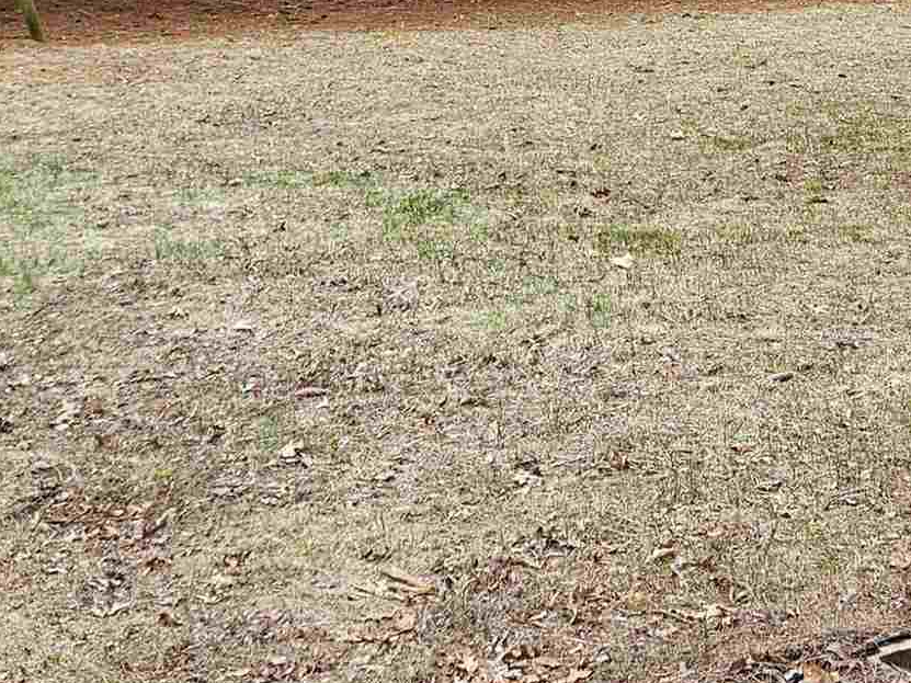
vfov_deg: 17.0
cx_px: 751
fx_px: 2237
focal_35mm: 85
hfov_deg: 22.7
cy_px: -4
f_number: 1.8
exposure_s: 1/176
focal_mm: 5.4
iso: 25
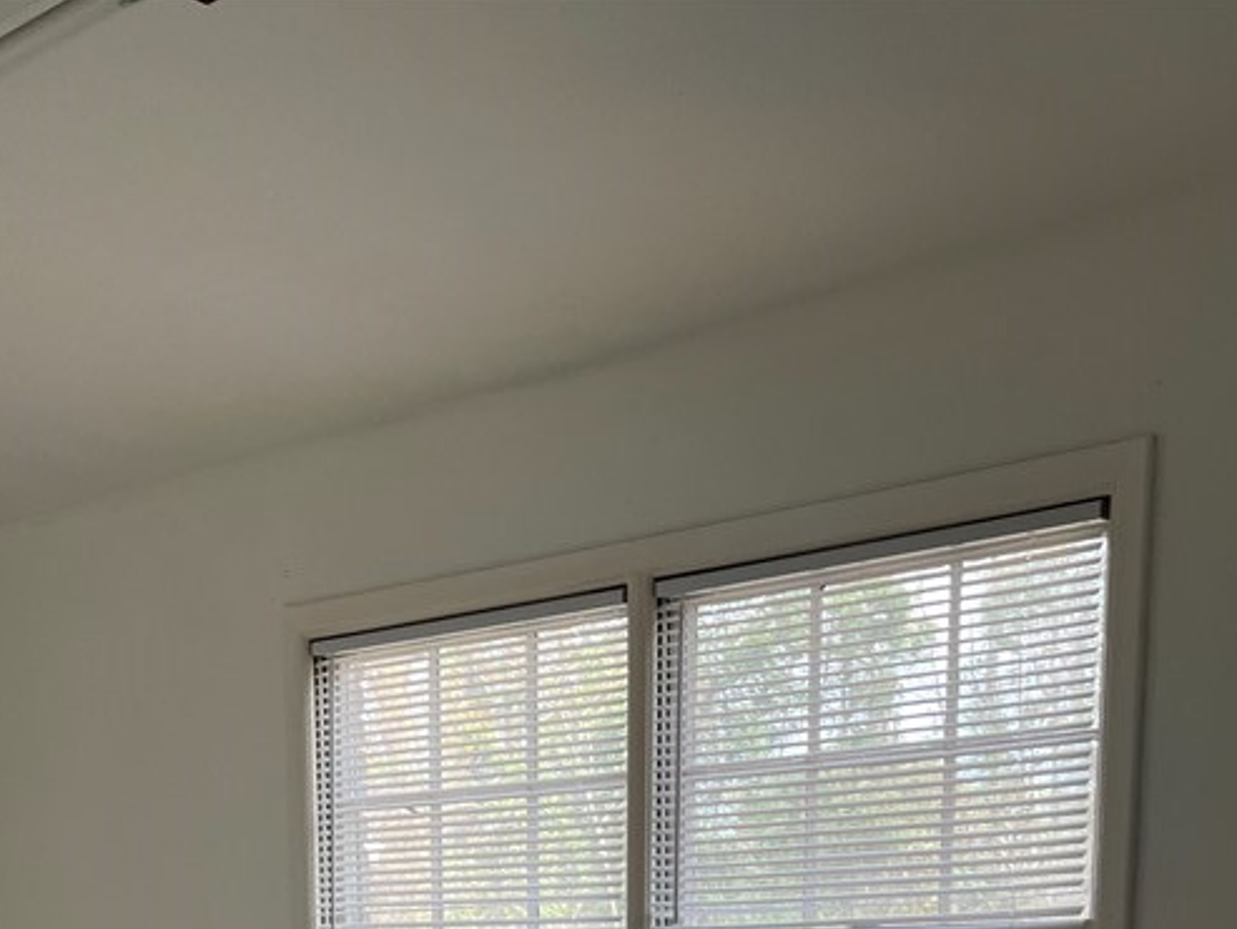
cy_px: 1281
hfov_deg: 35.3
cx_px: 464
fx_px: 1930
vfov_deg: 23.2
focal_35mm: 54
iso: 40
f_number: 1.5
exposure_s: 1/121
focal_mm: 5.7
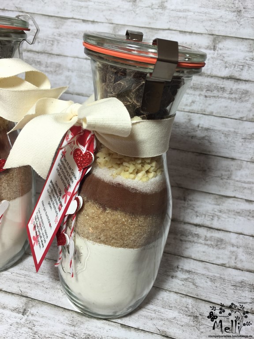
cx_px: 127
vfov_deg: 61.7
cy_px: 170
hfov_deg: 48.2
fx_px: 284
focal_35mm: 29
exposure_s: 1/50
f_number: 2.2
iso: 32
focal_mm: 4.15
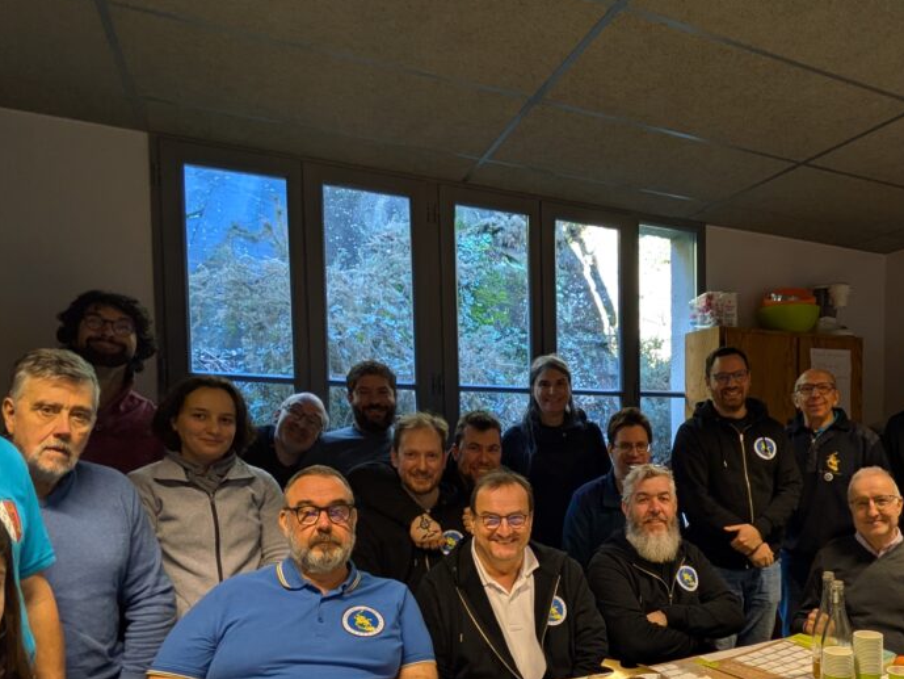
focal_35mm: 26
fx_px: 679
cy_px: 475
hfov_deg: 64.3
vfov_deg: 51.7
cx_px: 647
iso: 73
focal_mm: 1.83
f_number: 2.2
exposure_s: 1/33.3
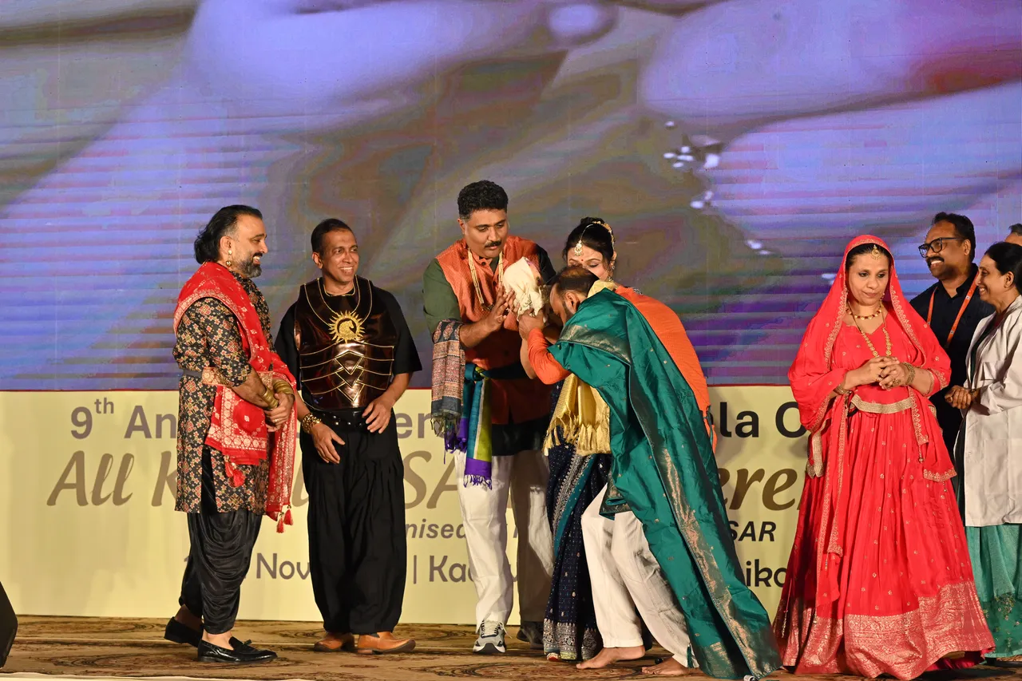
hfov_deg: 23.9
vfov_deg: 16.1
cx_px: 511
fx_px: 2413
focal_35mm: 85
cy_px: 340
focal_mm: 85
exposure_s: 1/250
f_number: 5.6
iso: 1250
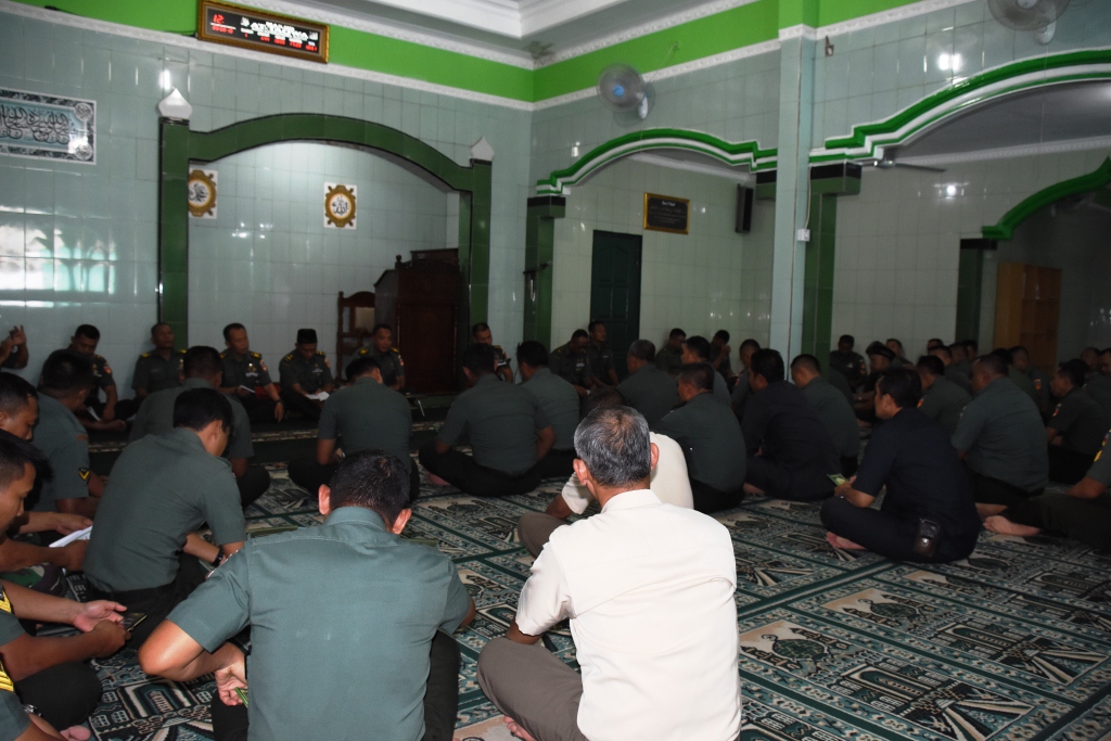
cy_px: 370
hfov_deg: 67.4
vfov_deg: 47.9
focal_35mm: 27
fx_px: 833
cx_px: 556
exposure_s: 1/125
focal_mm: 18
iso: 1250
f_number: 3.5
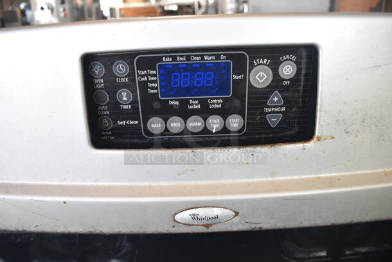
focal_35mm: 27
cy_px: 131
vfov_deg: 48.0
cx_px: 196
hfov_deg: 67.3
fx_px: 294
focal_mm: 18
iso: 560
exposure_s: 1/60
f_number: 5.6
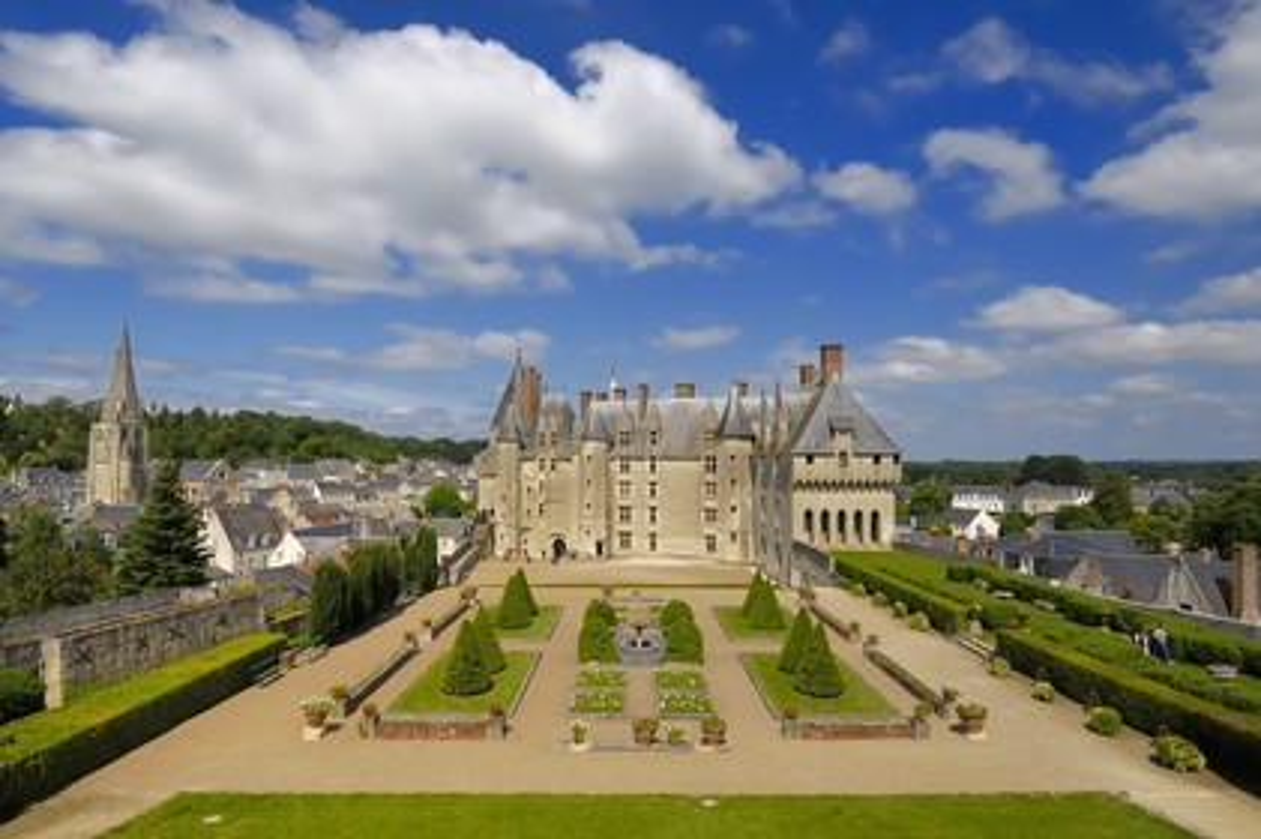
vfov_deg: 67.3
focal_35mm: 18
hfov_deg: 90.0
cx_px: 630
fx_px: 630
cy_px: 420
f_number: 11
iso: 100
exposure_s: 1/200
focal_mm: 12
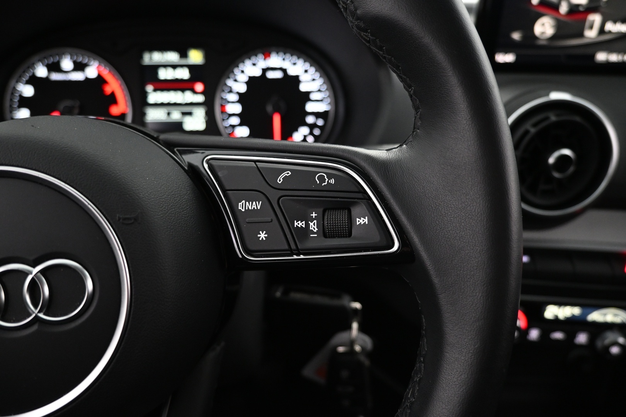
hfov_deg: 73.7
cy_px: 208
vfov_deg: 53.1
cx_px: 313
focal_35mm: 24
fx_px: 417
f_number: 3.5
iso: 1600
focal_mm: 16
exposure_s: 1/25
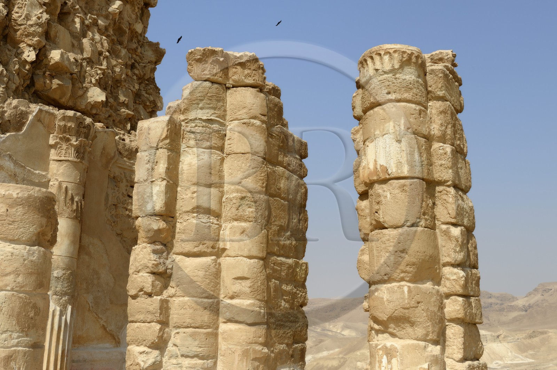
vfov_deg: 33.3
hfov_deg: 48.5
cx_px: 278
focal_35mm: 40
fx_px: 618
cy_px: 185
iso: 100
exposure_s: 1/200
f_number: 10
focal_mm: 40
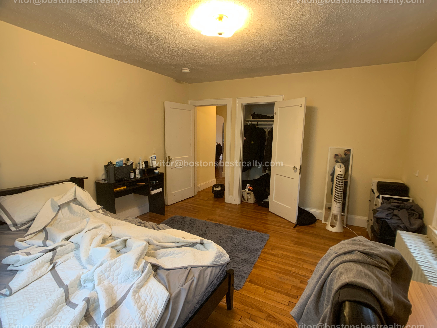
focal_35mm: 26
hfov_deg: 67.3
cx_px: 218
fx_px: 328
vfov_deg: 53.1
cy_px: 164
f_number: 1.8
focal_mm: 4.25
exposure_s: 1/60
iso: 160
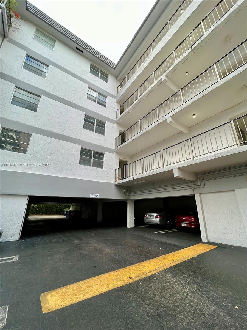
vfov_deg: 106.2
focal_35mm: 13
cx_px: 124
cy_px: 165
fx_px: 124
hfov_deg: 89.9
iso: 32
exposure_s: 1/99
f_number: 1.8
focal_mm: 1.57
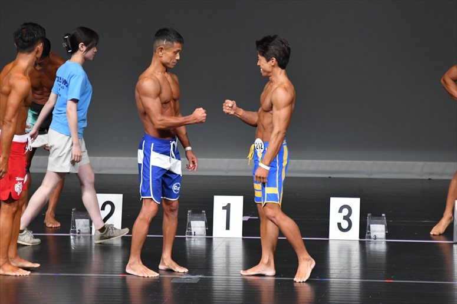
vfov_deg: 4.0
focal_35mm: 345
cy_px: 152
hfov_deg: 6.0
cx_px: 228
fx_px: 4378
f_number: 5.6
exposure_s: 1/400
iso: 4000
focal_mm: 230
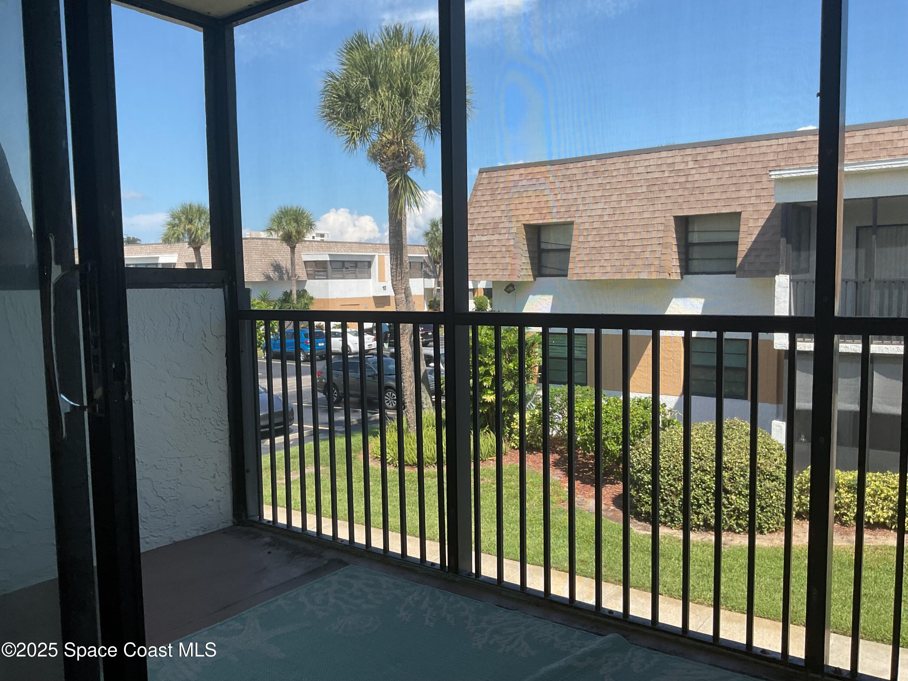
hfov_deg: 61.7
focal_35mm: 29
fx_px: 761
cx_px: 454
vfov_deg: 48.2
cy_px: 340
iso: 16
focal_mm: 3
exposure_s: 1/781
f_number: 1.8
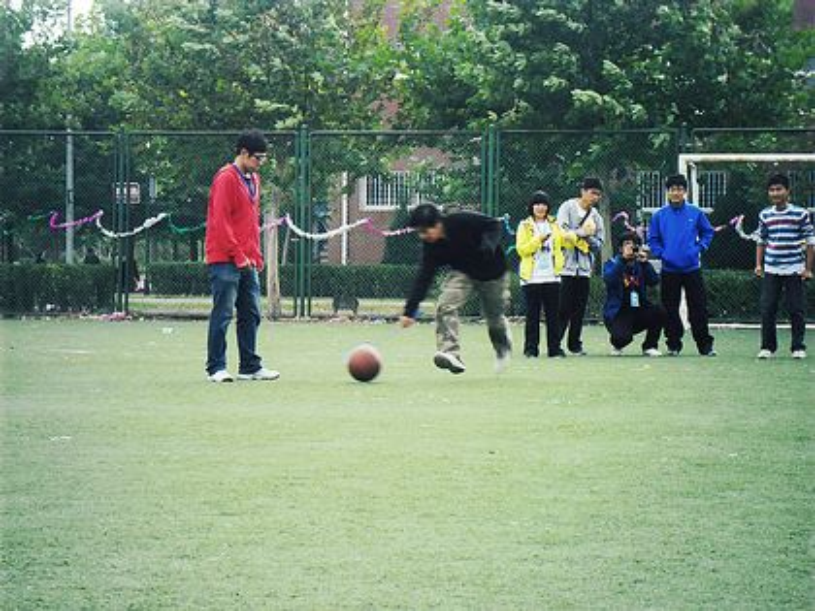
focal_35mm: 135
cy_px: 306
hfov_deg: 14.6
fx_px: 3178
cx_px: 408
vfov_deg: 11.0
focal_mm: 24.5
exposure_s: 1/60
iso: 100
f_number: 5.9
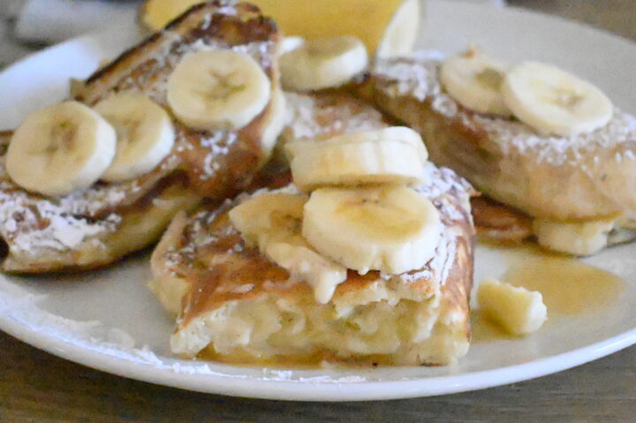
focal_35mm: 69
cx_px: 318
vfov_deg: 19.7
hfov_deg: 29.3
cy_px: 212
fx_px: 1218
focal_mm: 46
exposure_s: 1/3200
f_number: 8
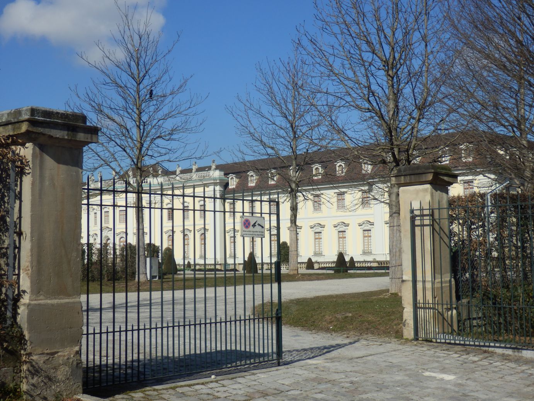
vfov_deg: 29.7
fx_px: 756
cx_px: 267
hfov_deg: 38.9
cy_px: 200
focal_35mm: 49
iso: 80
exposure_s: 1/160
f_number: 11.2
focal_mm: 8.9
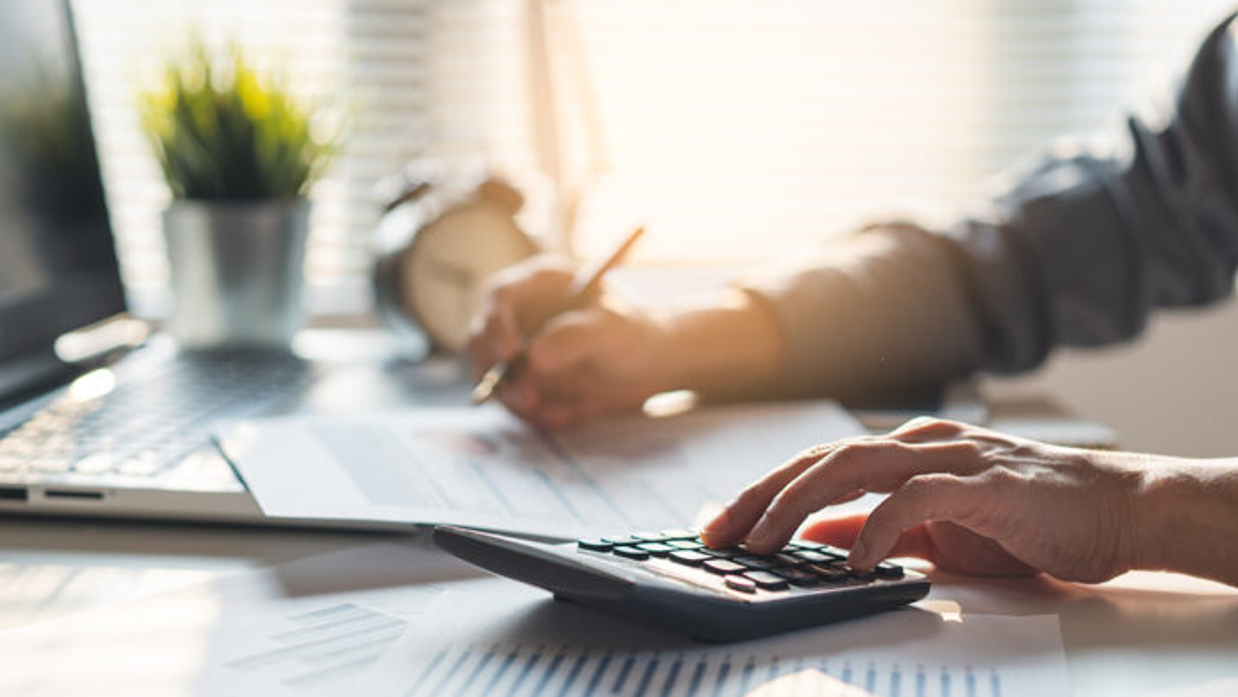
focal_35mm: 64
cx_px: 580
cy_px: 409
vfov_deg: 18.8
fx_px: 2101
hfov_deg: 32.8
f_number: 2.5
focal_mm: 55
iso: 100
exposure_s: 1/320
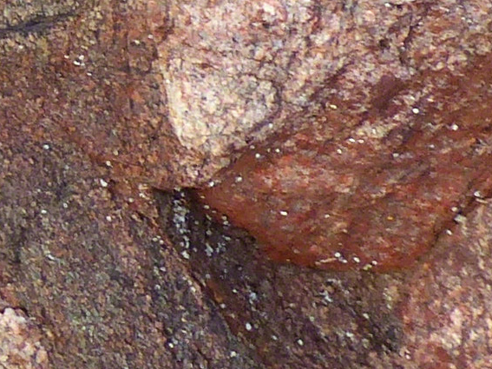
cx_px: -935
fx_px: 5215
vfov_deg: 3.9
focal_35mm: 367
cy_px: -652
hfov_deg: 5.1
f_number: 4
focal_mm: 9.4
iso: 100
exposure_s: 1/125
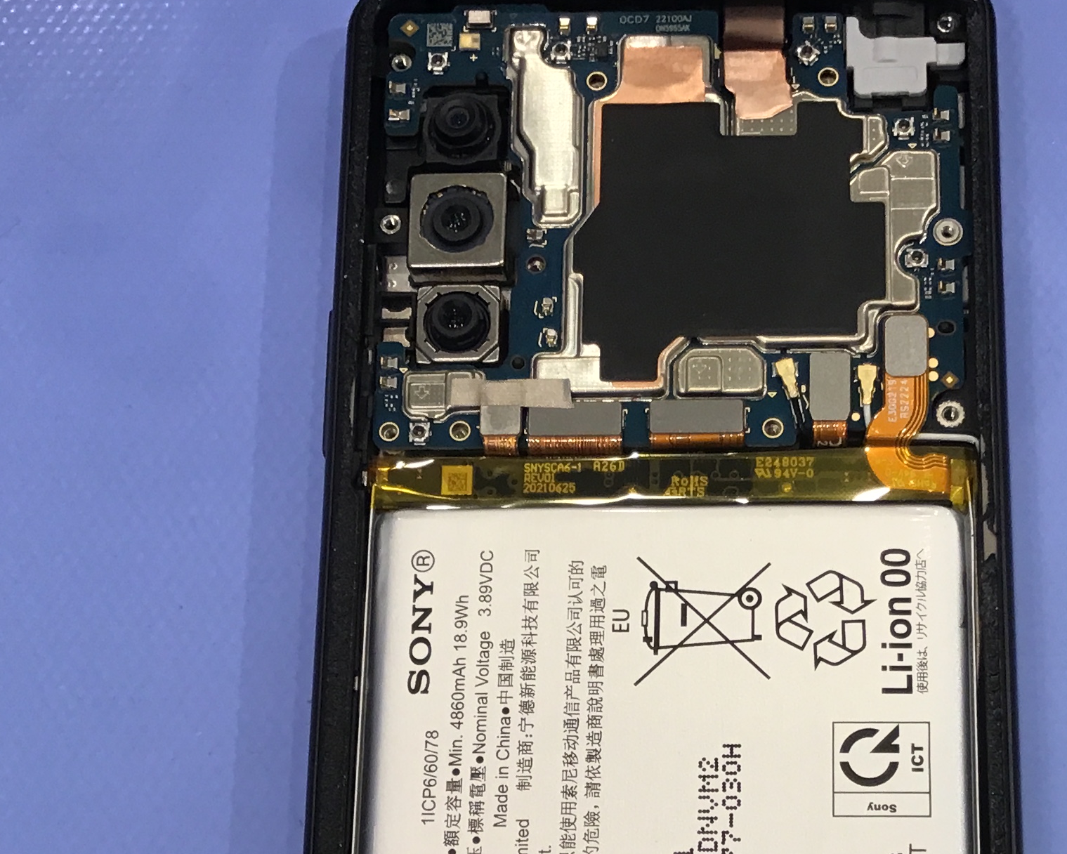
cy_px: 704
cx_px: 714
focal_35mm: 65
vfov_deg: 23.1
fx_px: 2053
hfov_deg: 28.9
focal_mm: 3.3
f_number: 2.4
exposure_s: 1/33
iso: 25
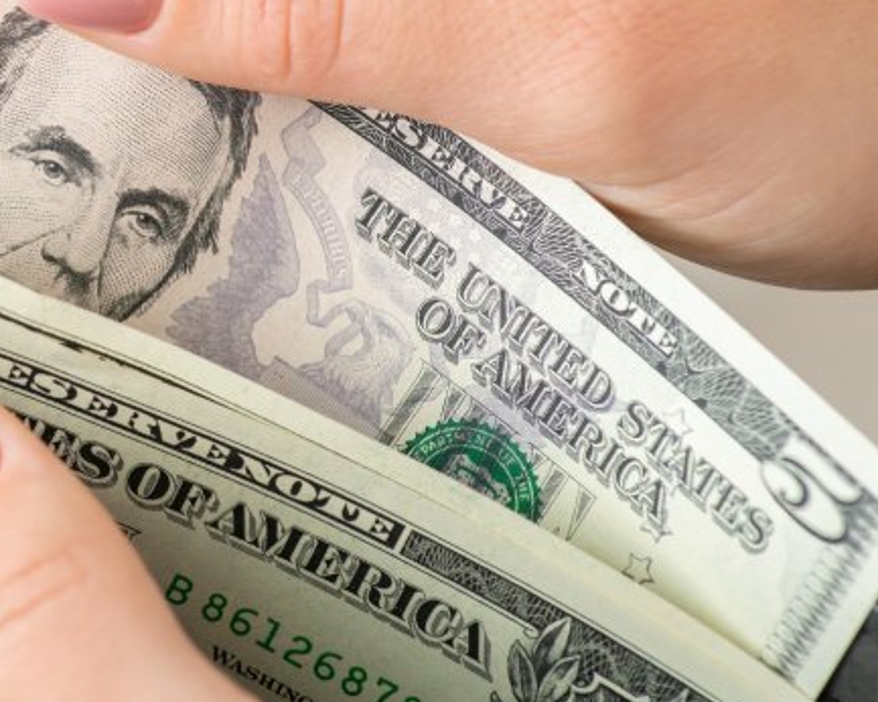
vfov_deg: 7.1
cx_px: -91
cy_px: 75
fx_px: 5636
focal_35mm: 217
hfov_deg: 8.8
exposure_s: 1/125
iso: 400
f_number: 8
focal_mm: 100
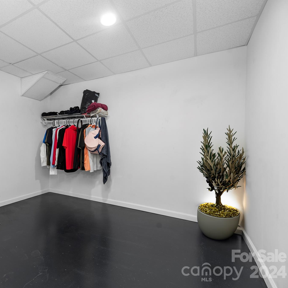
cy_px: 145
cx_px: 84
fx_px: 169
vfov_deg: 80.7
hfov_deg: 76.7
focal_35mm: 18
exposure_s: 1/6
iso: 320
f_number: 6.3
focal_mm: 14
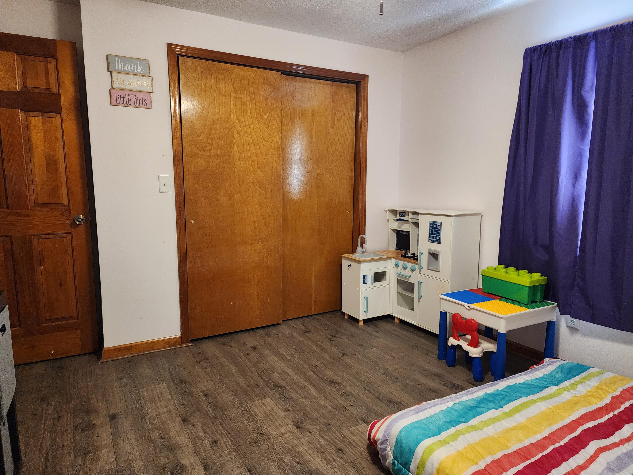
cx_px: 316
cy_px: 238
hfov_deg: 73.9
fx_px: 421
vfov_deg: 58.9
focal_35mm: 23
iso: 640
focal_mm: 6.4
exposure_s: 1/120
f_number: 1.8
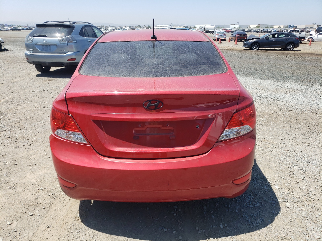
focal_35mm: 26
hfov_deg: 67.3
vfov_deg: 53.1
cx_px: 161
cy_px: 120
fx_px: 242
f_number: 1.5
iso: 50
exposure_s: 1/2000
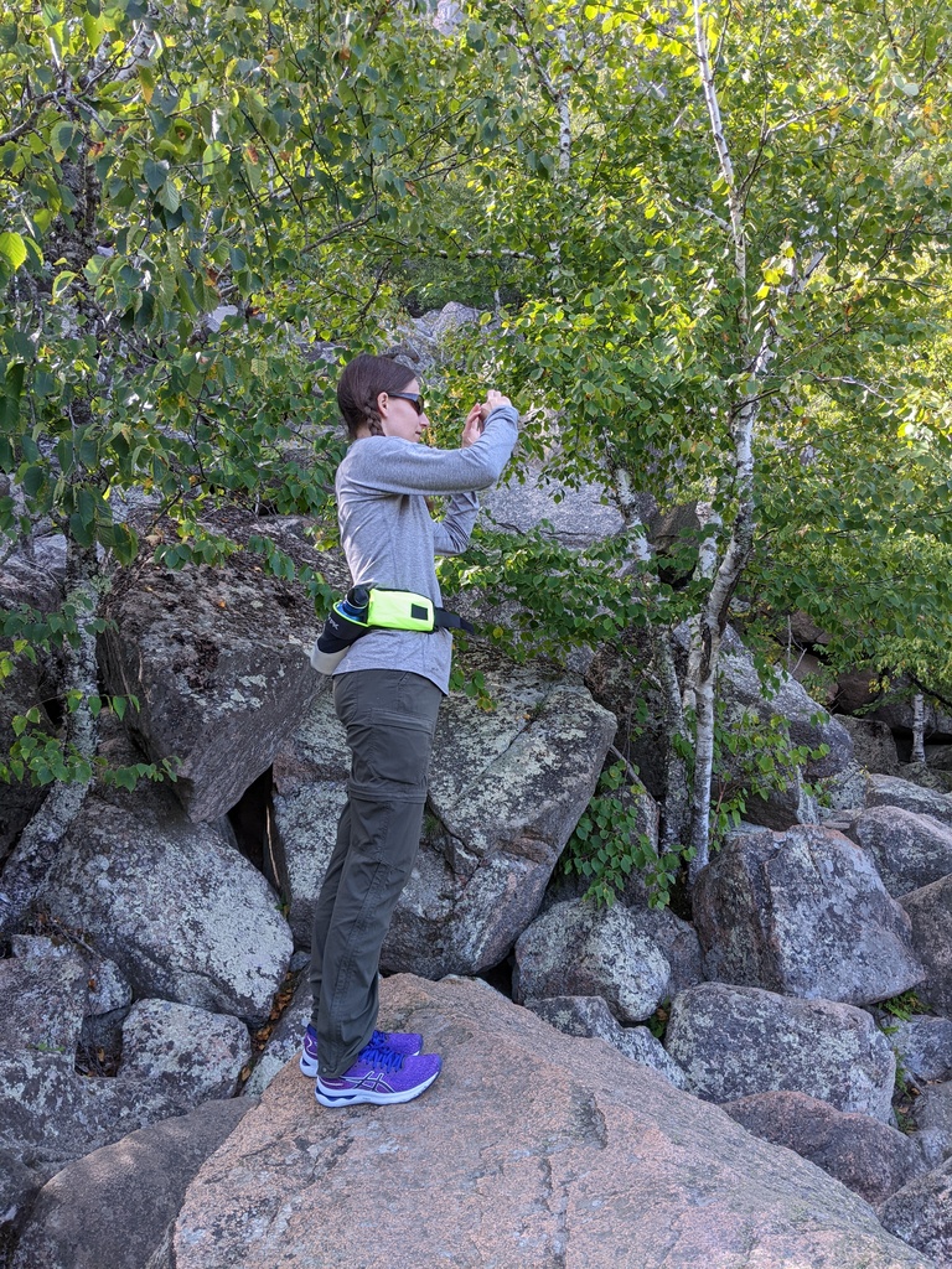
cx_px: 476
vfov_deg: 65.3
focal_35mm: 27
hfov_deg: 51.4
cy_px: 634
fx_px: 990
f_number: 1.8
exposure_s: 1/305
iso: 49
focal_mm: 4.44
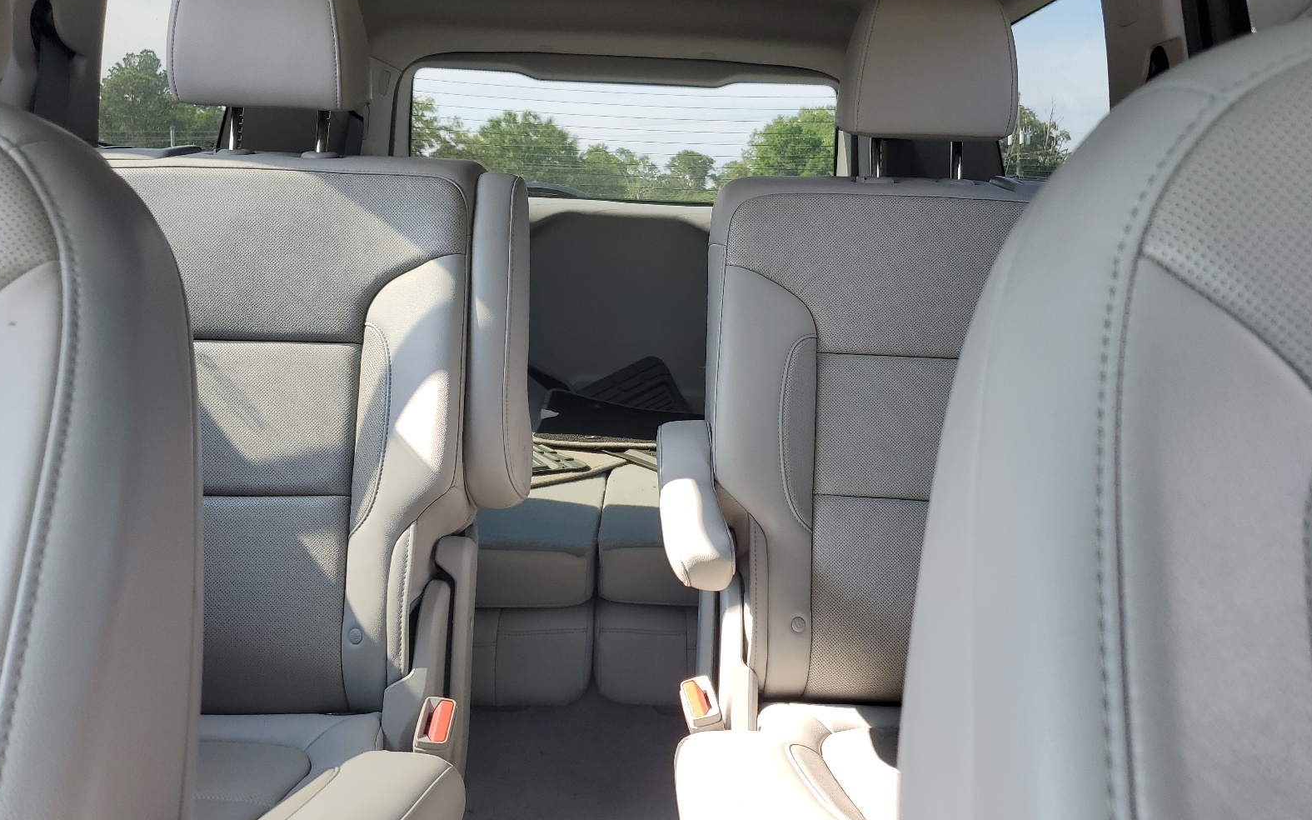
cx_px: 657
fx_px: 1001
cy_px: 380
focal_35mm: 28
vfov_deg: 44.5
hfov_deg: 66.5
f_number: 1.5
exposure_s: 1/400
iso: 50
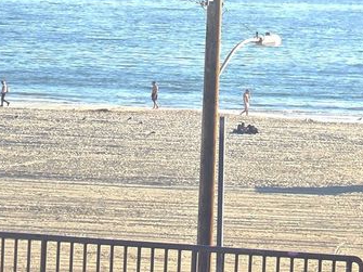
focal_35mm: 204
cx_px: 102
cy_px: 108
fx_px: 2138
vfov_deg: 7.3
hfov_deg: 9.7
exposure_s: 1/715
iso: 64
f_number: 3.4
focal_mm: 18.6
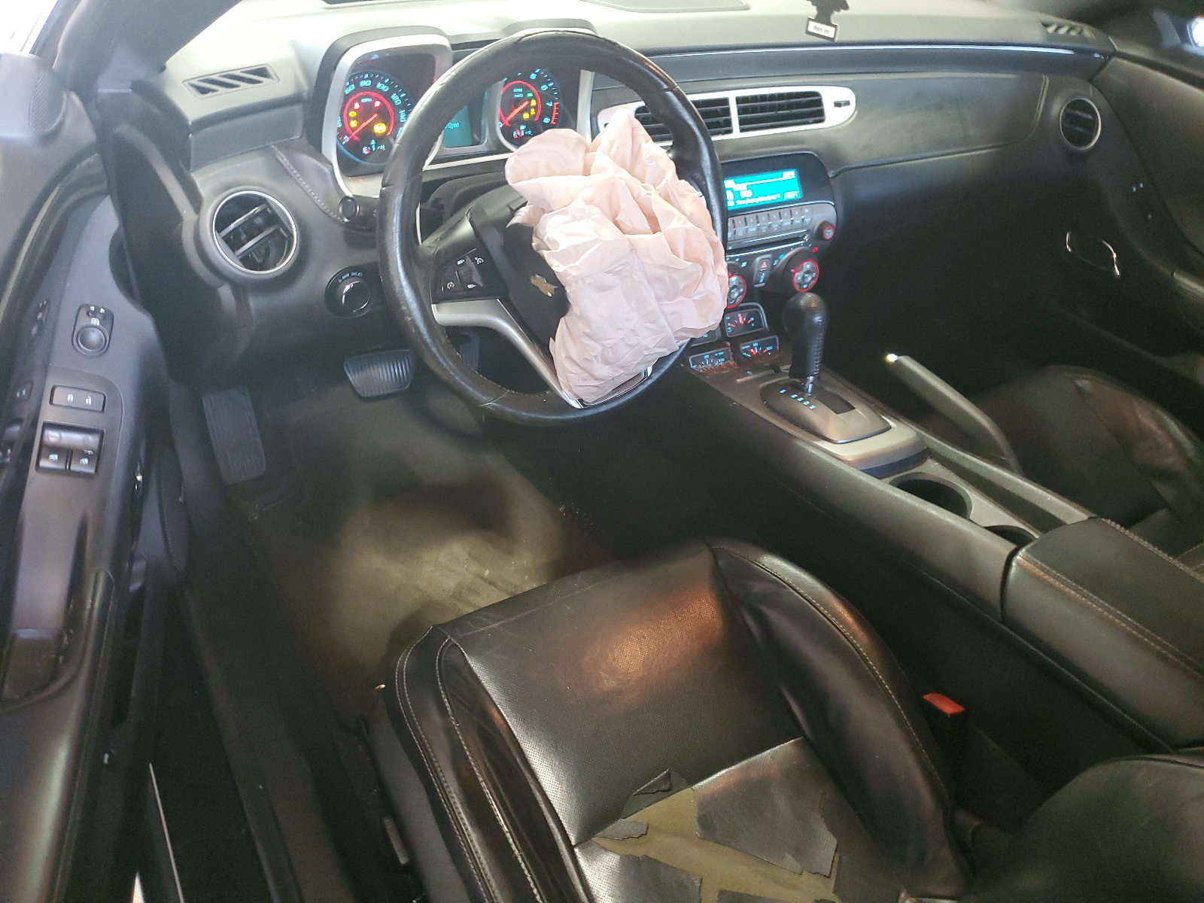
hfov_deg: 67.3
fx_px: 904
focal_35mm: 26
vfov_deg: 53.1
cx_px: 602
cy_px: 452
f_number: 1.5
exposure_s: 1/15
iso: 294
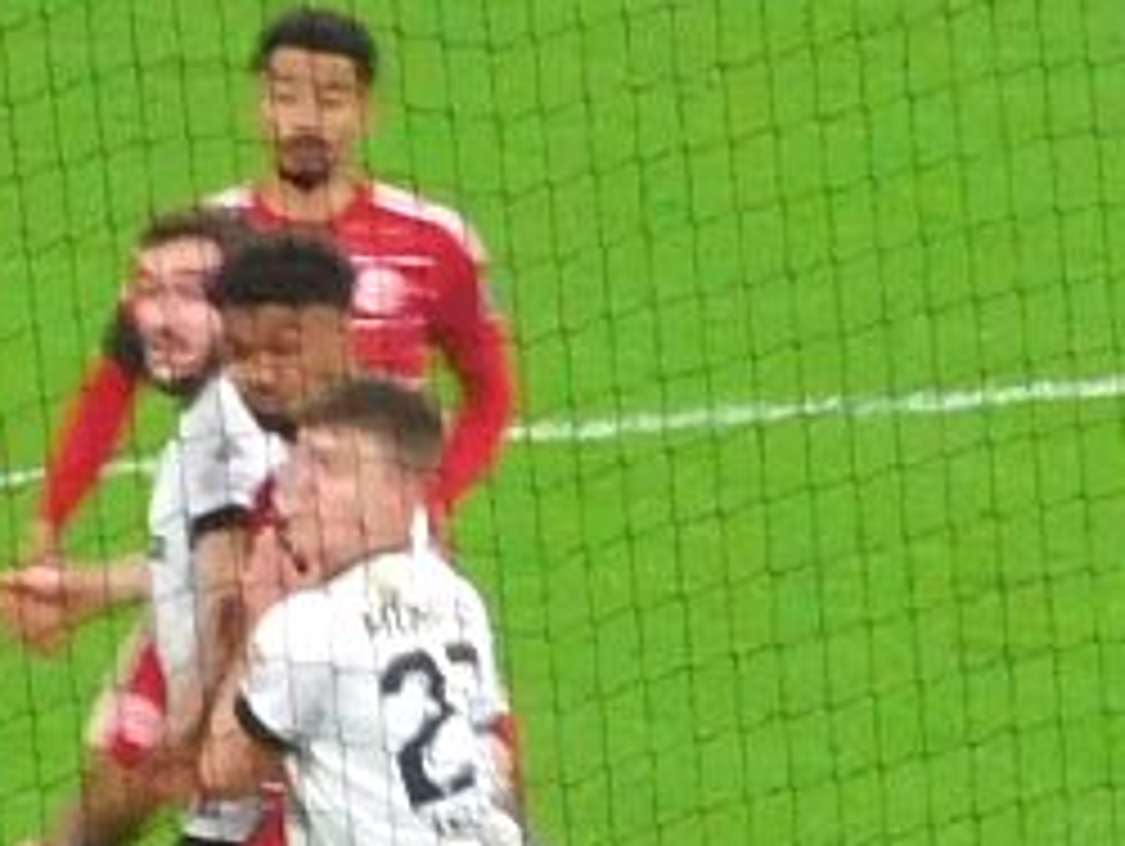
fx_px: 32498
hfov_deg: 2.0
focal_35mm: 999
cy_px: 2866
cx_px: 693
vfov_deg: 1.5
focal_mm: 22.3
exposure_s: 1/125
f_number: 5
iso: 400
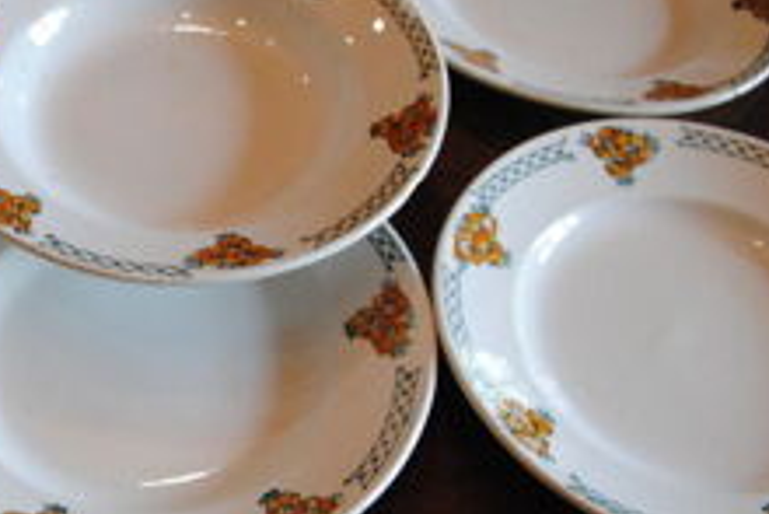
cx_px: 171
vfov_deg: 23.0
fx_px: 1261
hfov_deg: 33.1
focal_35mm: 59
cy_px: 299
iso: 720
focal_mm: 18
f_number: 3.5
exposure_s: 1/30
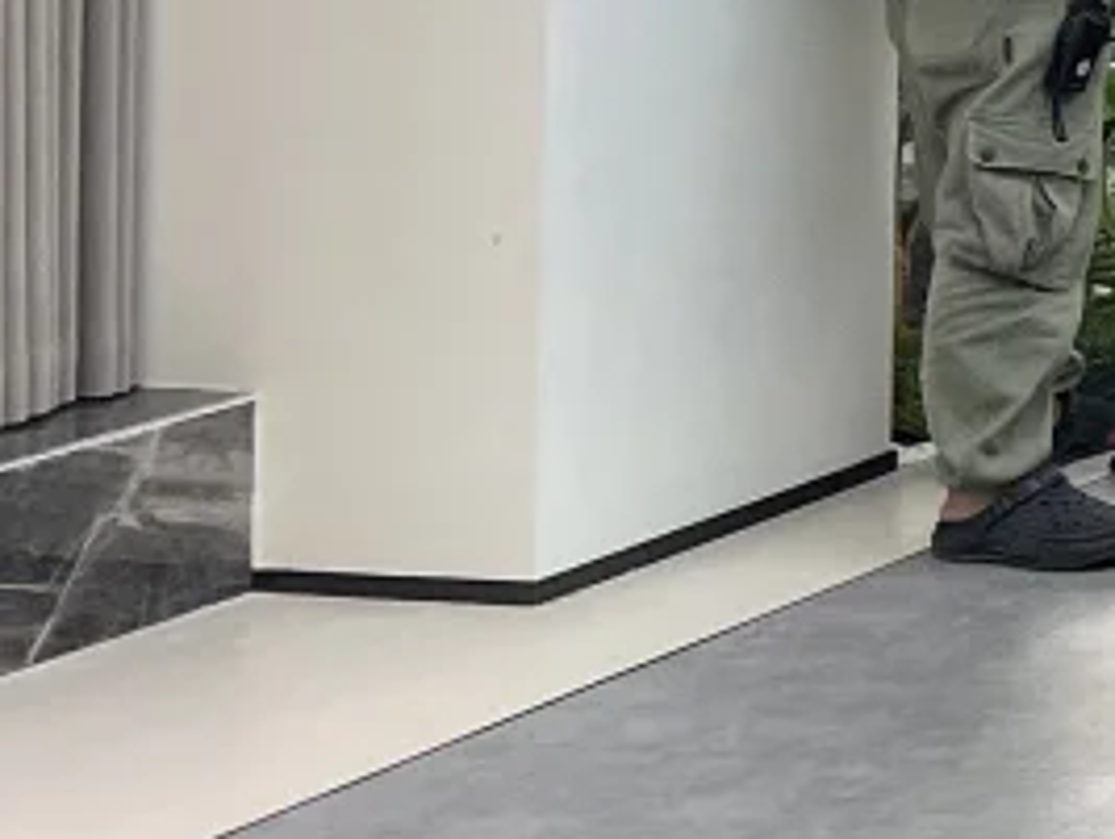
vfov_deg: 10.1
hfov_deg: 11.2
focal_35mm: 140
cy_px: -630
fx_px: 4516
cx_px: 2890
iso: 50
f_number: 1.5
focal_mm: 5.7
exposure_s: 1/383
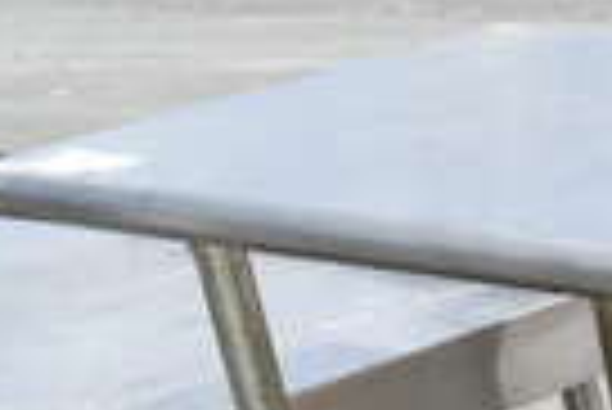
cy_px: 545
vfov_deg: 11.1
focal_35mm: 121
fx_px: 2059
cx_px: 1206
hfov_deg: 14.3
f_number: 7.1
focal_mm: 18
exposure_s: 1/200
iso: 100
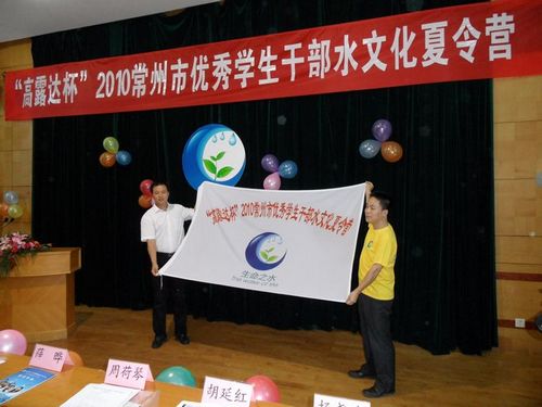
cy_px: 204
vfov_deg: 56.8
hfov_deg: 71.6
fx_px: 376
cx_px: 271
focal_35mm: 24
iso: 480
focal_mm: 3.9
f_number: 3.2
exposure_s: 1/30
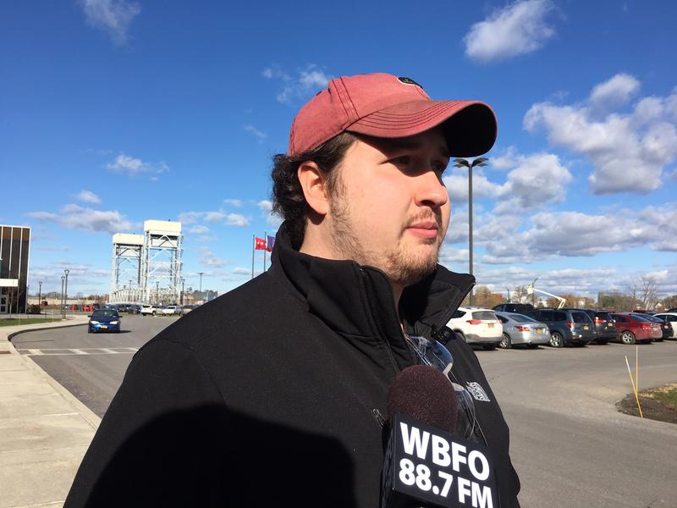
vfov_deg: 48.2
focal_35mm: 29
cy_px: 254
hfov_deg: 61.7
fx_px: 567
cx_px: 338
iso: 25
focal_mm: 4.15
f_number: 2.2
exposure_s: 1/2024
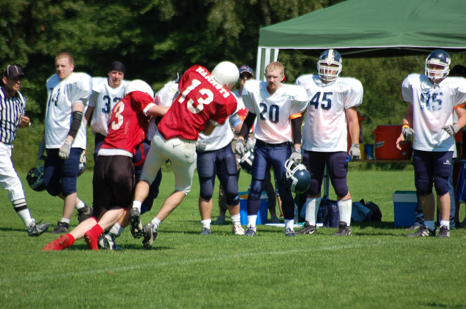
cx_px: 233
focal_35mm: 450
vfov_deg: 3.0
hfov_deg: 4.6
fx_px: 5814
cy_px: 154
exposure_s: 1/1000
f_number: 5.6
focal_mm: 300
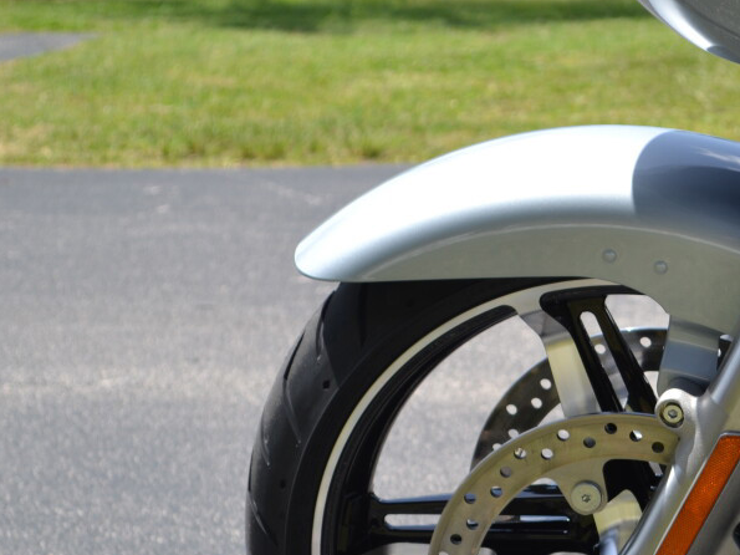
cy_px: 494
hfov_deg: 12.3
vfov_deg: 9.2
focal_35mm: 160
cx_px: 641
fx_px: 3419
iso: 100
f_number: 7.1
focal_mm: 55
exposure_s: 1/200
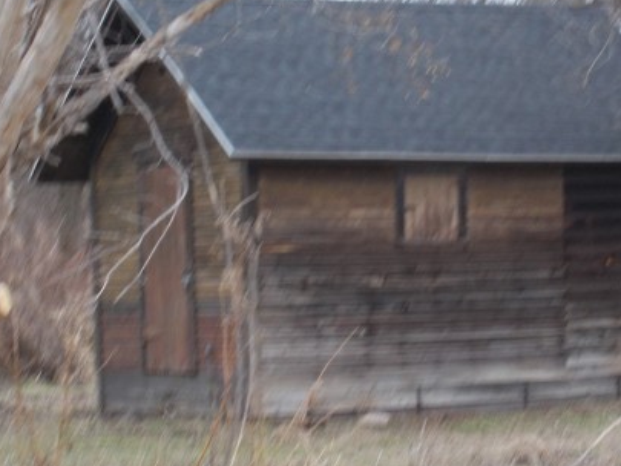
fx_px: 2441
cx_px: 377
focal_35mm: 136
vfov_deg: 10.9
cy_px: 204
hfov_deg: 14.5
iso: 200
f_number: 6.3
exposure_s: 1/60
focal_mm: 15.4
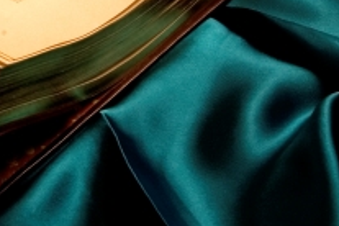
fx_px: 1394
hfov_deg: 13.6
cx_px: -23
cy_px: -97
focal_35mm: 148
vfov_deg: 9.1
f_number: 18
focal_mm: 34
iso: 200
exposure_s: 1/8
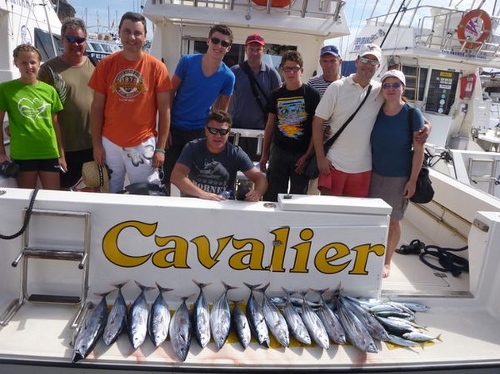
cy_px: 187
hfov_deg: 63.5
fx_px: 404
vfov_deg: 49.7
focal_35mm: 28
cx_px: 250
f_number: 3.3
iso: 100
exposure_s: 1/1000
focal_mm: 4.9
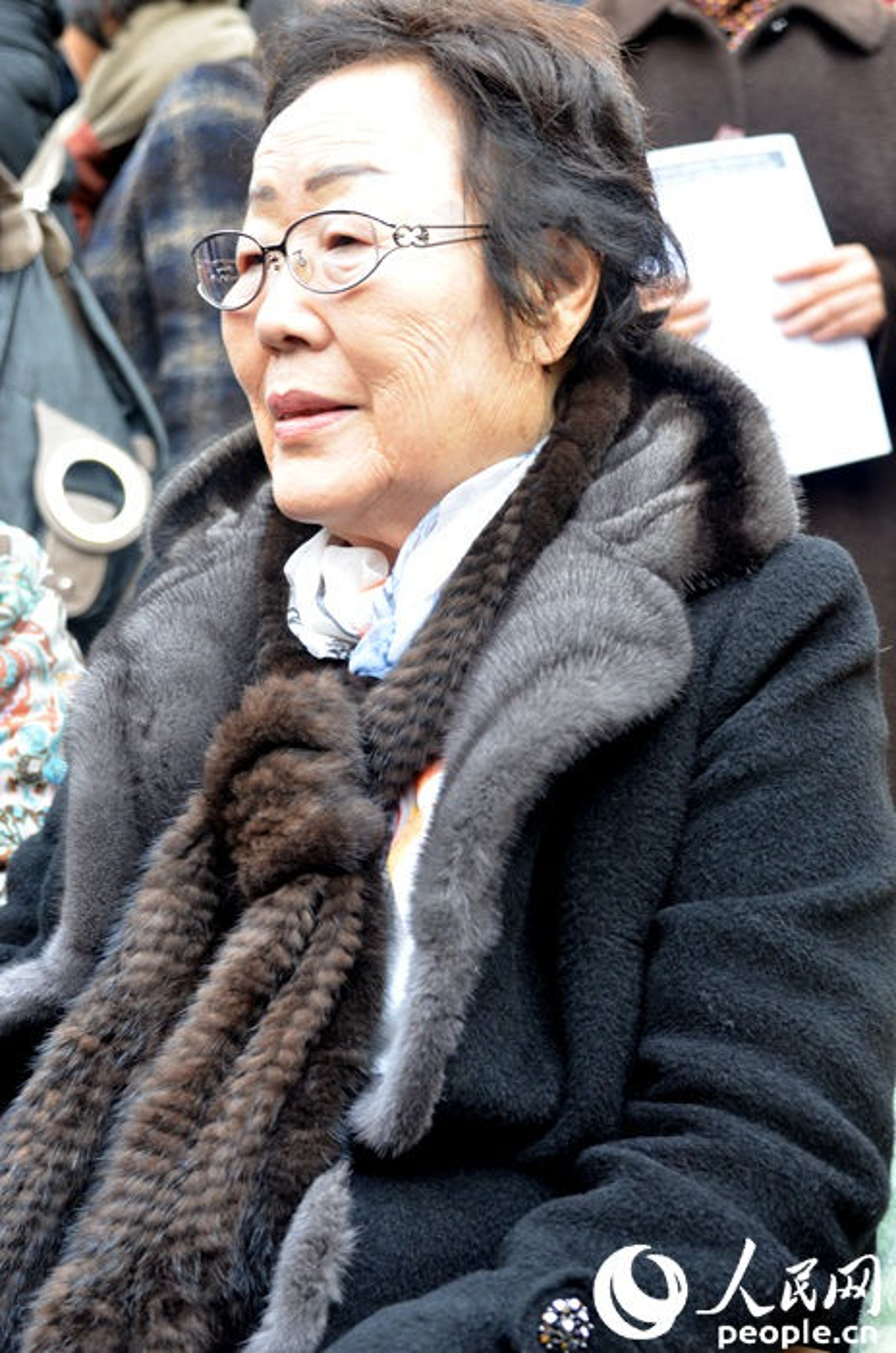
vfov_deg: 30.6
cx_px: 448
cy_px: 676
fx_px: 2474
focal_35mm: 66
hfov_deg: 20.5
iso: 800
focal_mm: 44
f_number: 4.5
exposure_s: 1/80
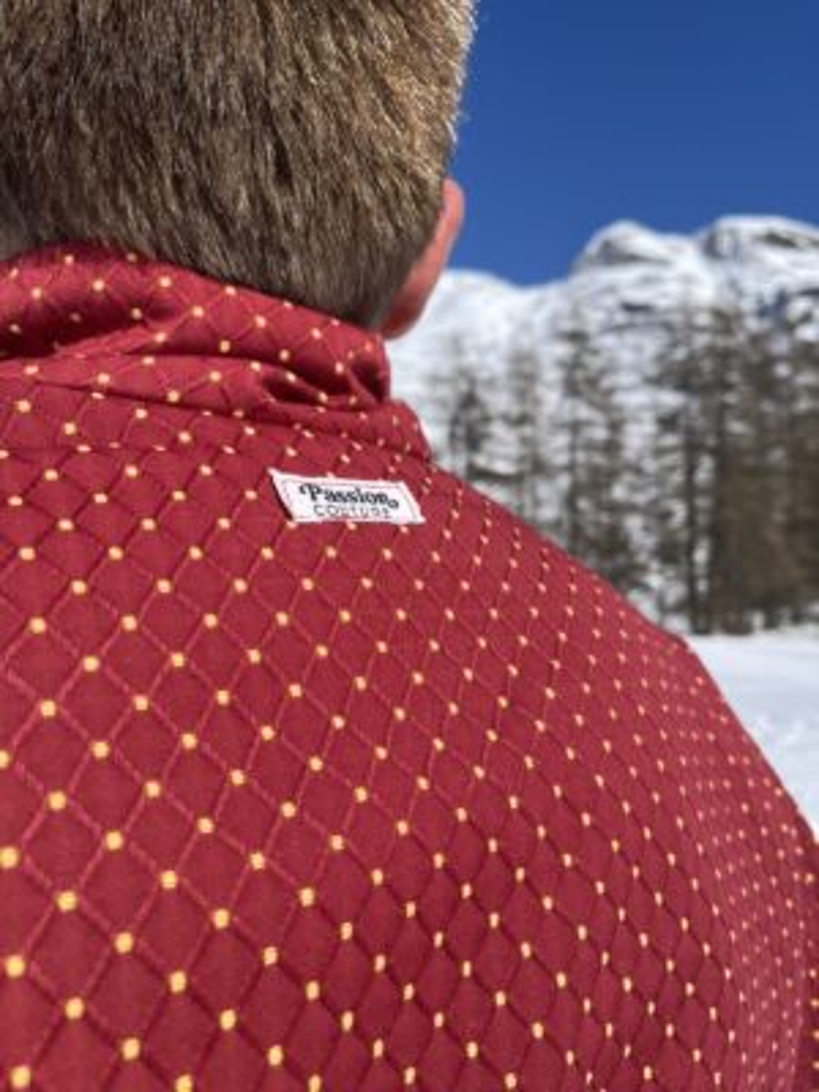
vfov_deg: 67.3
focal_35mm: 26
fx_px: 820
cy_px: 546
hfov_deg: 53.1
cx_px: 410
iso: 50
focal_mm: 5.1
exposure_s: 1/4651
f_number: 1.6
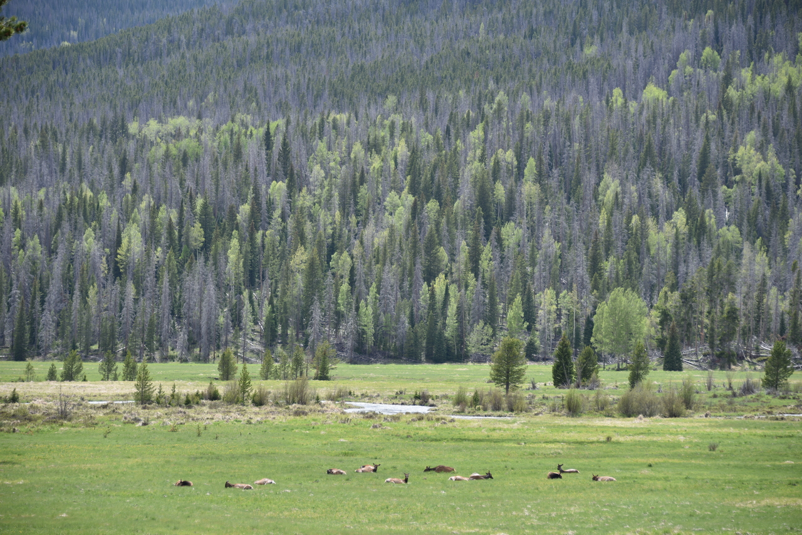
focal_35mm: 135
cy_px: 268
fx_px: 3008
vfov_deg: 10.2
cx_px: 401
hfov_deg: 15.2
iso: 110
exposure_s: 1/320
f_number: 5.6
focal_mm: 135
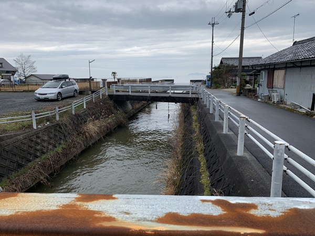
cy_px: 118
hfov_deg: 67.3
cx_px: 158
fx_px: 237
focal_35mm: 26
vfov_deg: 53.1
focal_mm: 4.25
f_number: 1.8
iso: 25
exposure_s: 1/919
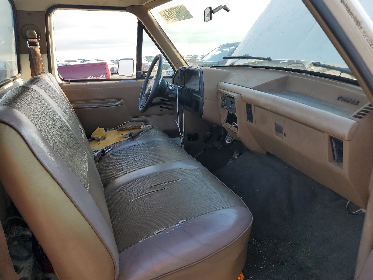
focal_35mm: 26
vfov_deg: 53.1
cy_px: 140
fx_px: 280
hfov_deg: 67.3
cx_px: 186
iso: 50
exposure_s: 1/385
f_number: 1.5
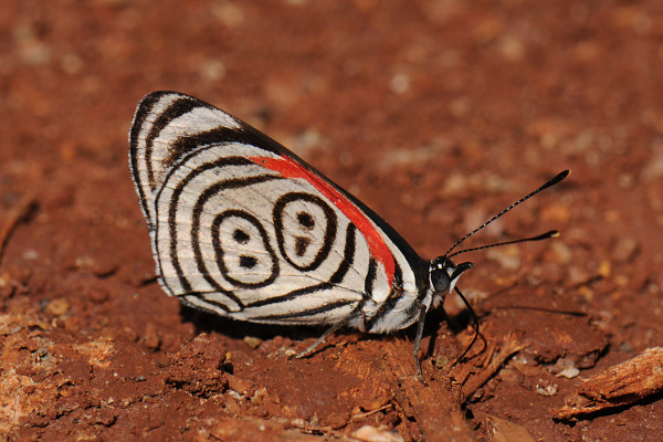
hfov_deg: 13.0
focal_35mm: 158
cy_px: 221
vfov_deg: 8.7
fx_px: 2900
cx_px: 332
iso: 200
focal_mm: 105
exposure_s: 1/400
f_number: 11
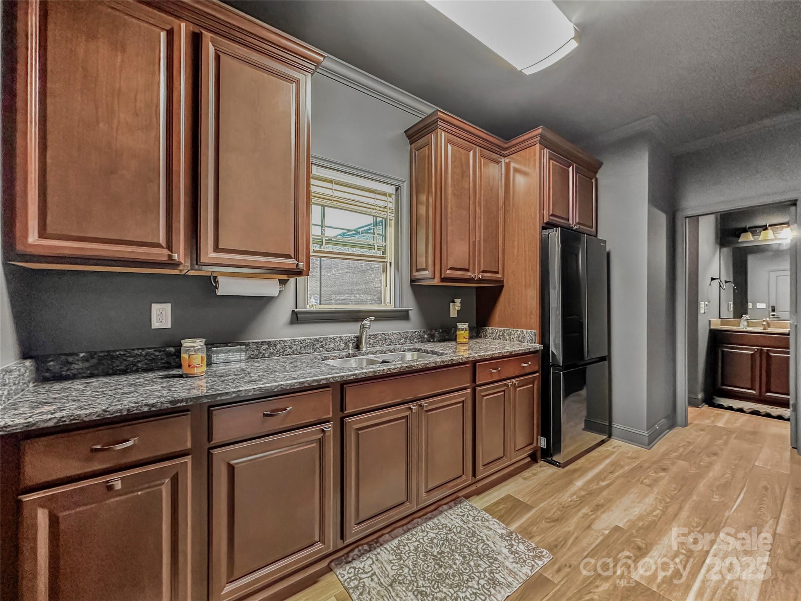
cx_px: 400
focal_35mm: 14
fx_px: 324
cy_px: 300
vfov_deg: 85.7
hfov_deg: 102.1
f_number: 2.2
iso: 640
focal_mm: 2.22
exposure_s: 1/60
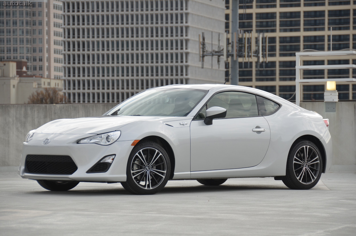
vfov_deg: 7.6
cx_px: 178
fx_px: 1776
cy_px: 118
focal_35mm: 180
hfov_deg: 11.4
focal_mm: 120
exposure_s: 1/1600
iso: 400
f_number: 5.6
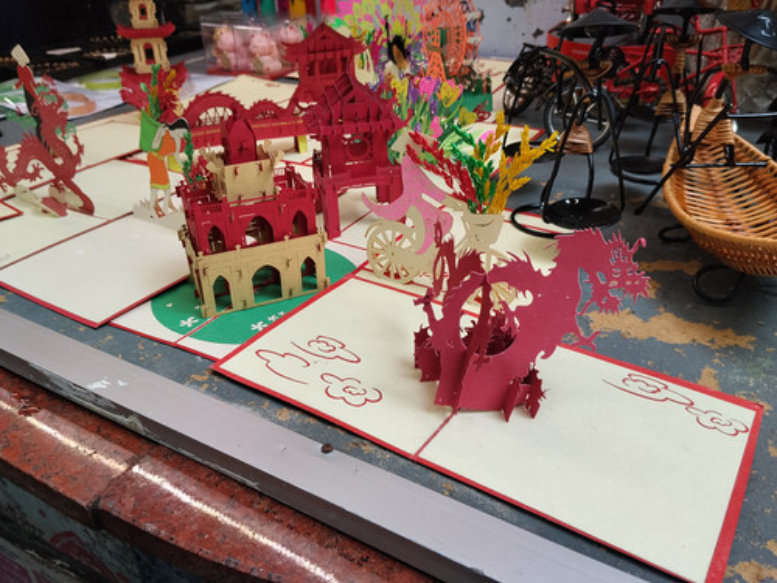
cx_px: 388
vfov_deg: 48.2
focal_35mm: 29
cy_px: 292
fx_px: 651
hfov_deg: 61.7
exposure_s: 1/100
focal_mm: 4.22
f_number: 1.8
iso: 80
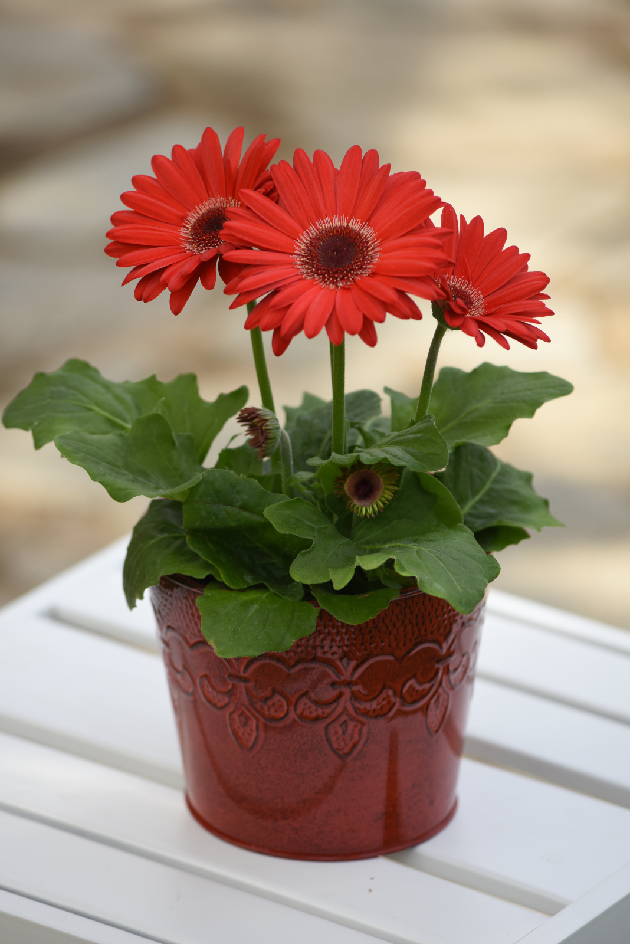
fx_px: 5245
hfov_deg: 6.9
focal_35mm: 200
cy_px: 472
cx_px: 315
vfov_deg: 10.3
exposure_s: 1/500
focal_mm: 200
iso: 200
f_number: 5.6
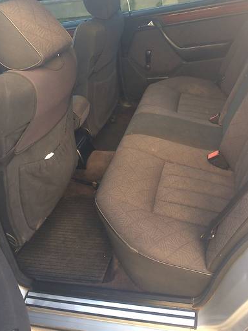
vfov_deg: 53.9
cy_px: 153
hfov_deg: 41.8
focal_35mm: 34
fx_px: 325
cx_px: 129
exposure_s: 1/50
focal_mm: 4.2
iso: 40
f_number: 2.2
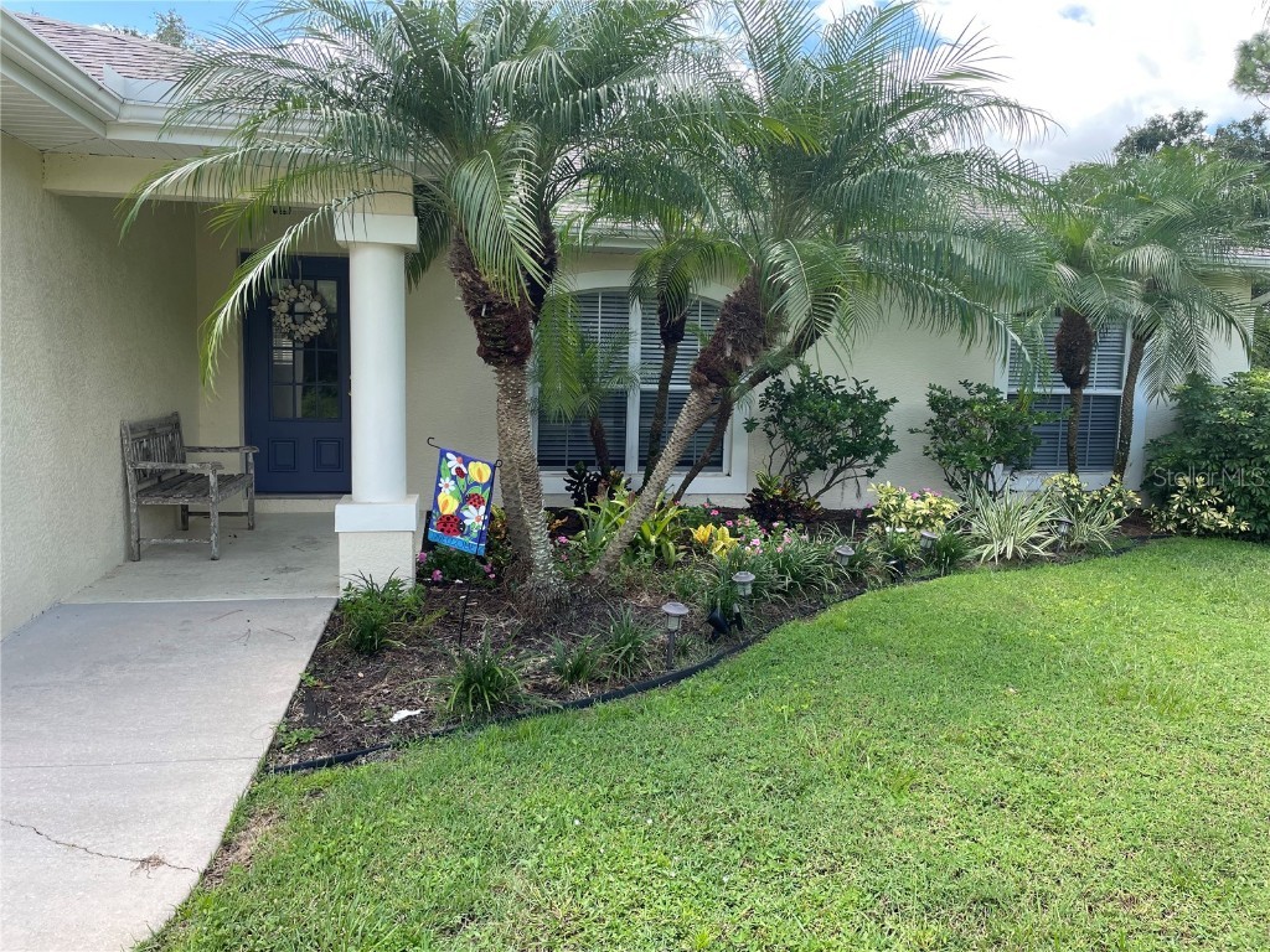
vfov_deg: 53.1
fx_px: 954
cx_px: 635
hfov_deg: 67.3
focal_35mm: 26
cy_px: 476
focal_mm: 4.2
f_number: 1.6
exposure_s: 1/535
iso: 32
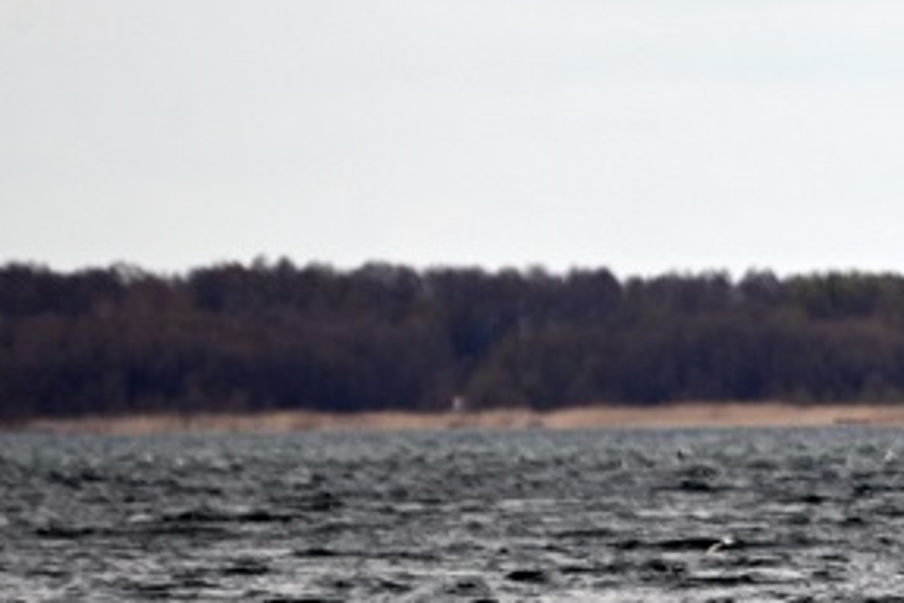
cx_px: 1472
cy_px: 586
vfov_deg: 1.3
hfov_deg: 2.0
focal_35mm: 1041
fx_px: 26139
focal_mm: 300
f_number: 5.6
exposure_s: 1/1000
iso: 140
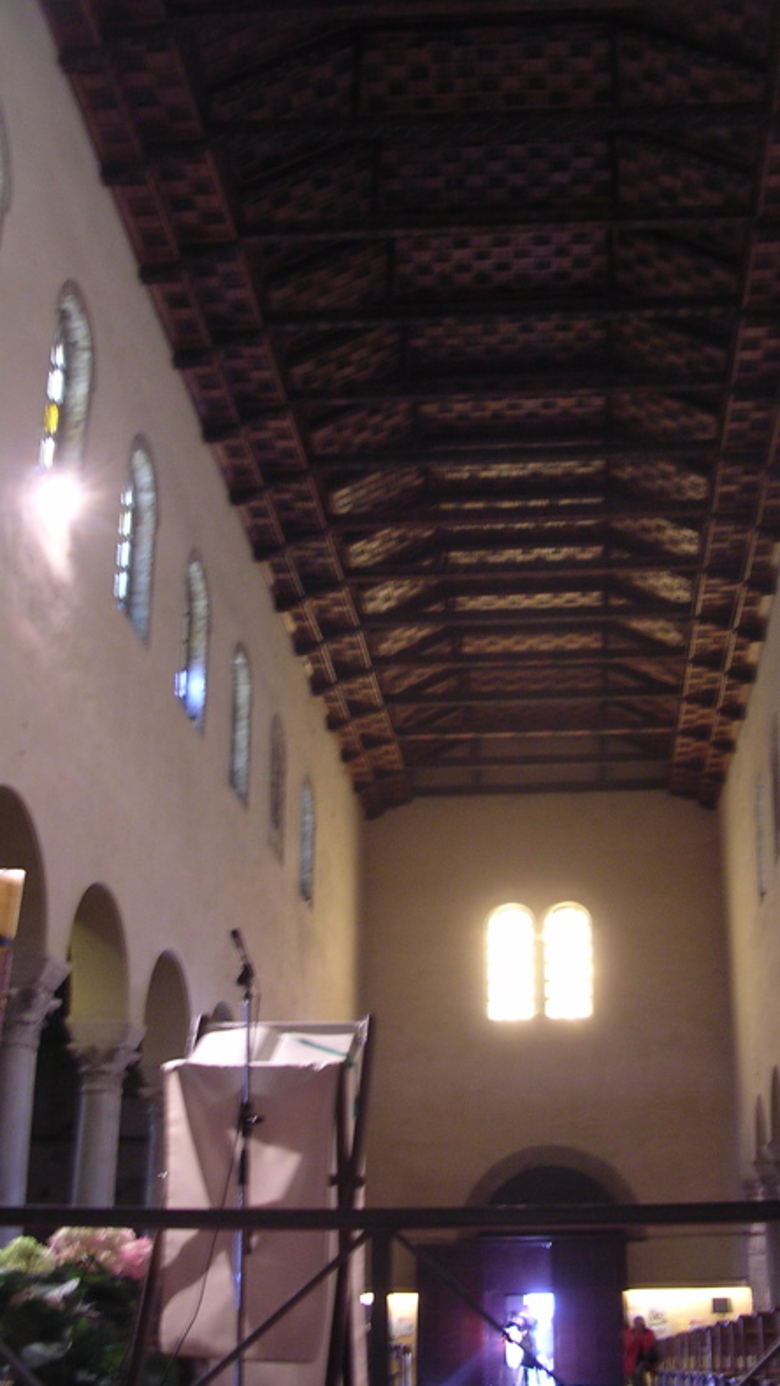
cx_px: 474
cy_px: 687
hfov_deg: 28.3
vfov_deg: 48.4
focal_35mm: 42
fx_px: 1544
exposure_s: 1/1.7
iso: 136
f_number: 2.8
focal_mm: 5.8
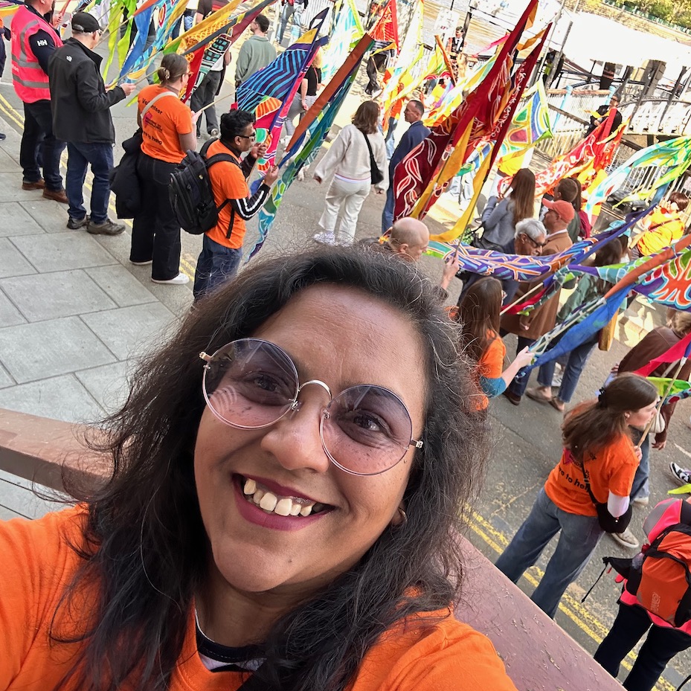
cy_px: 341
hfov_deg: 56.0
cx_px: 464
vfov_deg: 57.3
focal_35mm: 28
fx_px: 632
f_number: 1.9
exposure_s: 1/121
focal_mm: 2.69
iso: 64
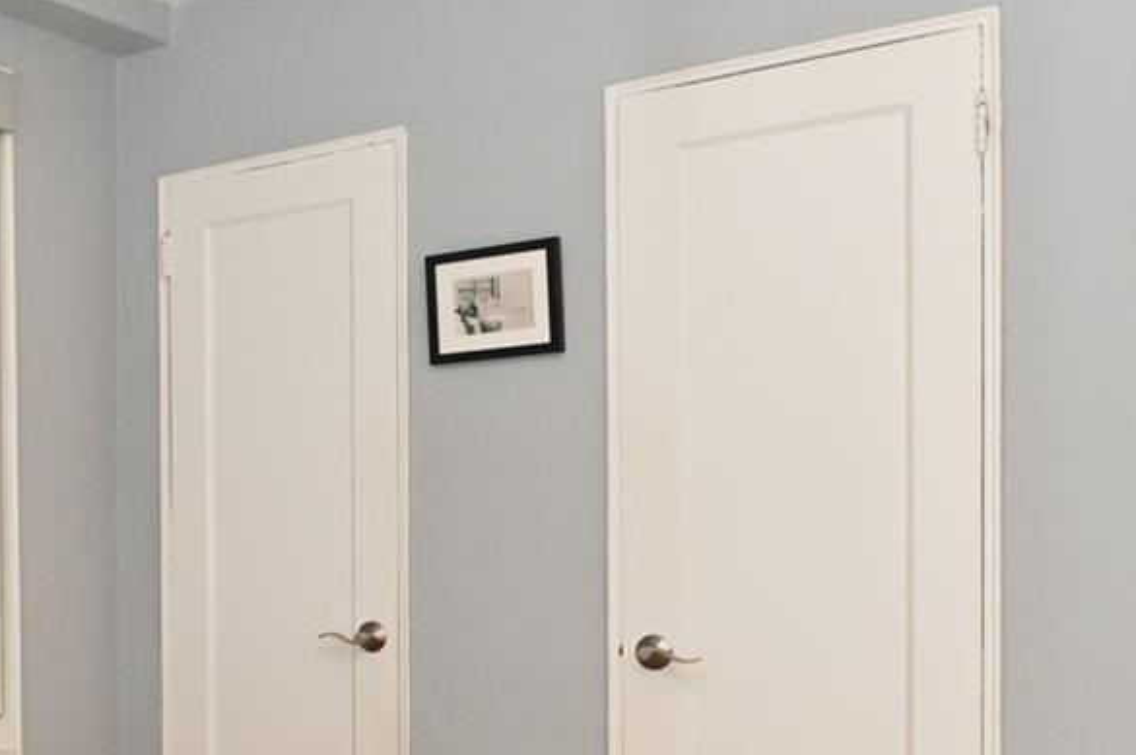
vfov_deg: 27.1
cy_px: 557
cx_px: -70
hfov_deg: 35.4
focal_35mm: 49
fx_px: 1545
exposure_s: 1/50
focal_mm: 14
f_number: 7.1
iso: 1600
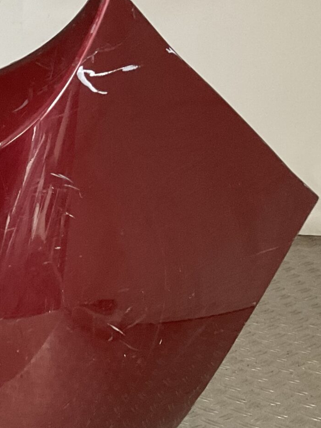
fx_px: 989
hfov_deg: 15.8
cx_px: -252
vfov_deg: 24.2
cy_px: 316
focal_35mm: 80
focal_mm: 3
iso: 100
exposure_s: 1/50
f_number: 1.8
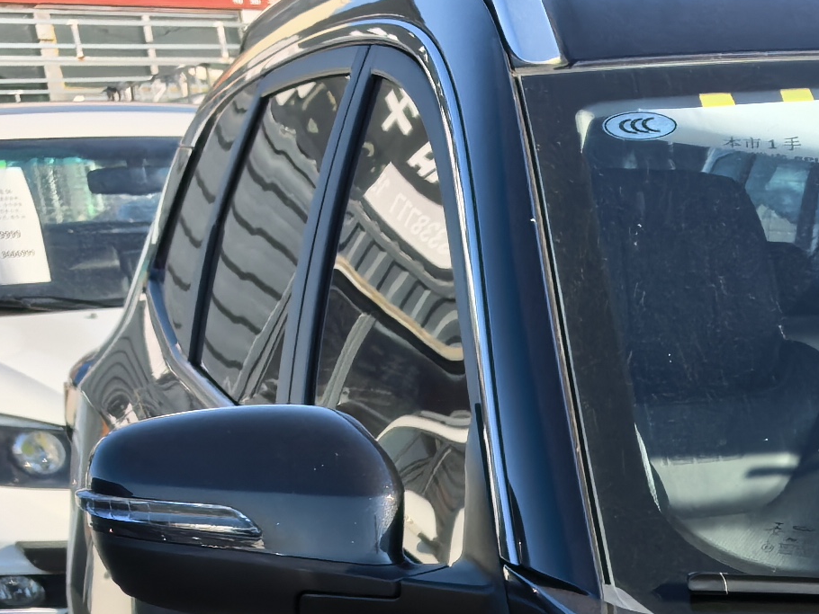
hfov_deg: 15.3
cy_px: 1299
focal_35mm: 108
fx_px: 2556
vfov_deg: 11.9
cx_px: 1547
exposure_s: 1/1504
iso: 50
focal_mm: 5.75
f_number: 2
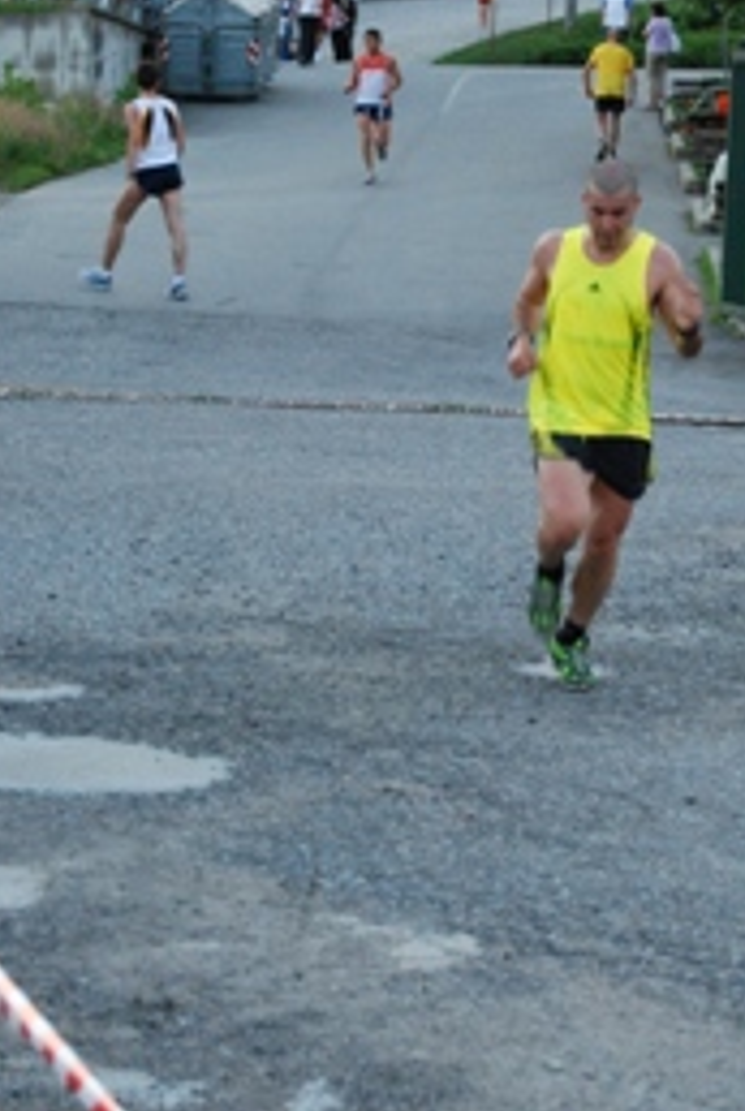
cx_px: 592
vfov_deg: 14.2
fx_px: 4448
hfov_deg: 9.6
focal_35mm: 144
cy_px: 362
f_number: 5.6
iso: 800
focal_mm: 55
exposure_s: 1/100
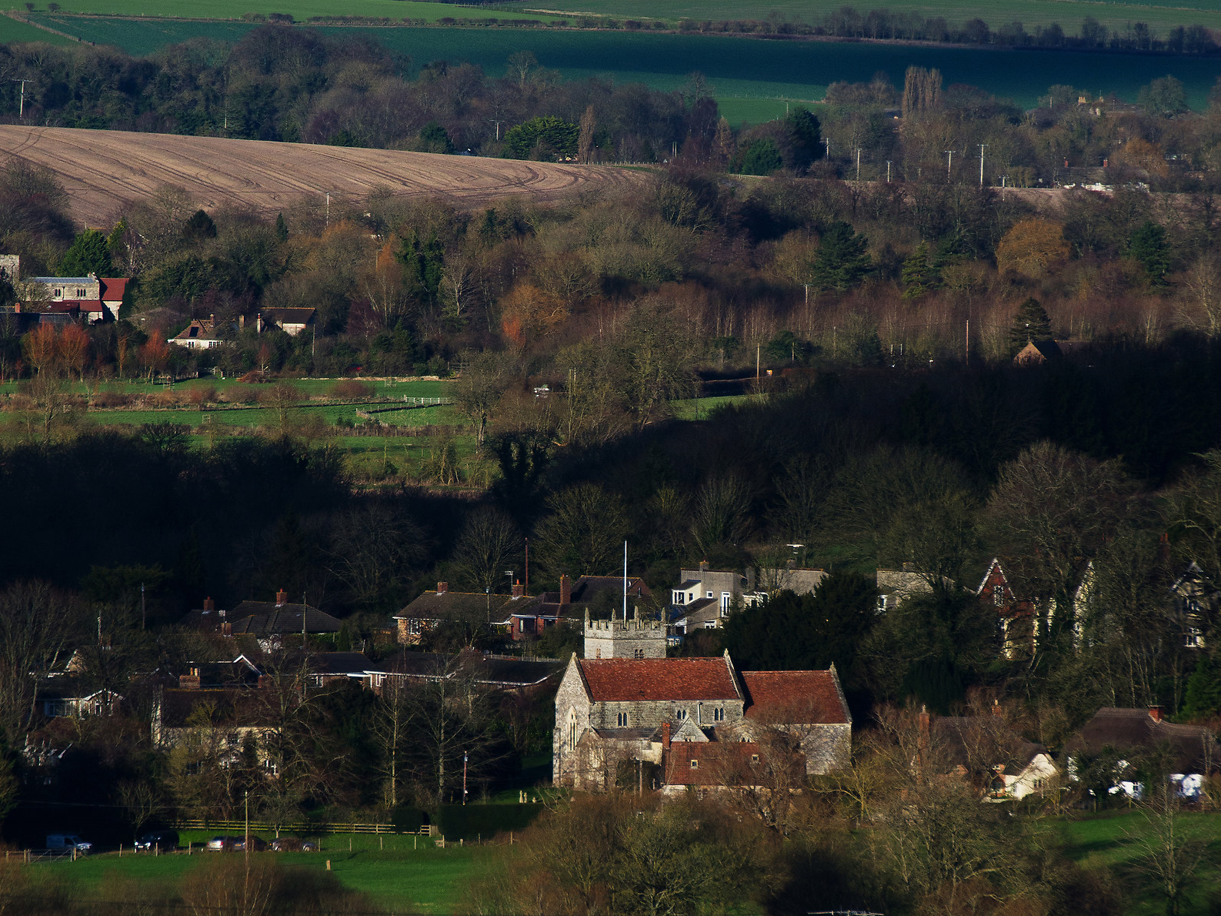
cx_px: 610
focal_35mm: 653
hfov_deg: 3.0
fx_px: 23031
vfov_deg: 2.3
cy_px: 637
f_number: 8
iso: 200
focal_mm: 300
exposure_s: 1/800
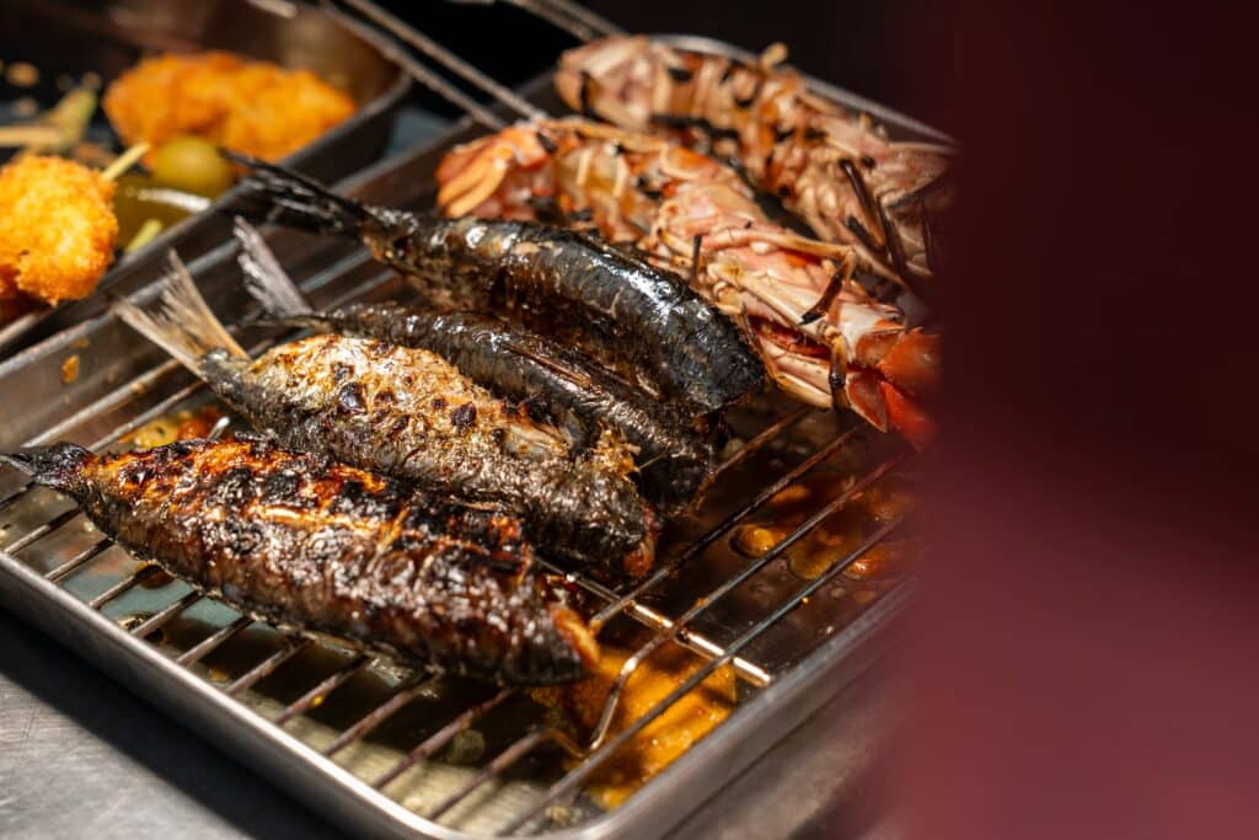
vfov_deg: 17.5
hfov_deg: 26.0
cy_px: 420
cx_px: 630
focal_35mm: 78
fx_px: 2728
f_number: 4
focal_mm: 52
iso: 64
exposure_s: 1/160
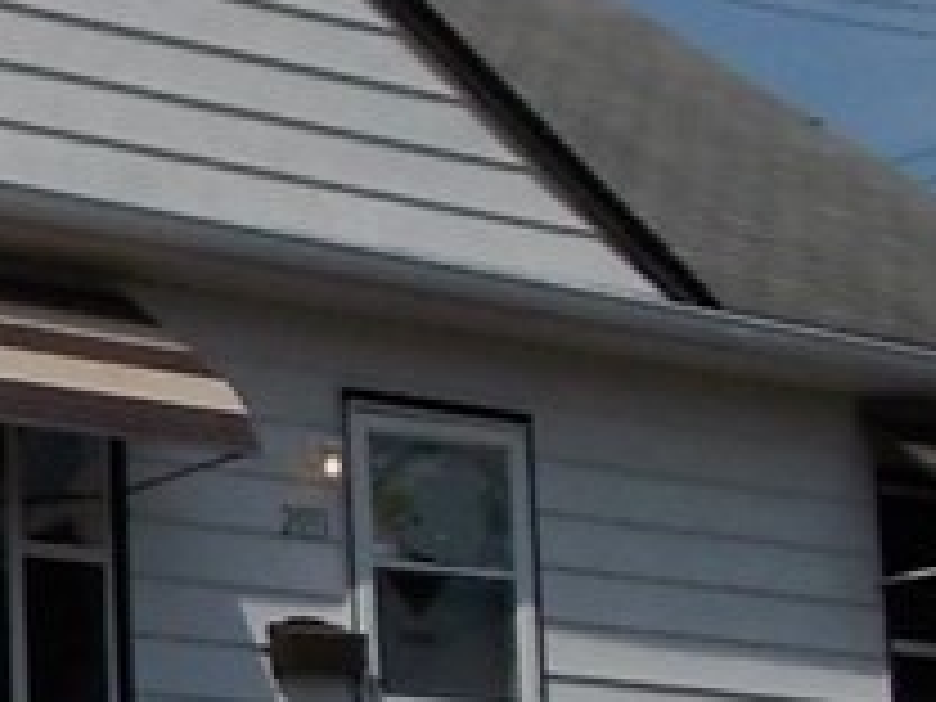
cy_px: 608
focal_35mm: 143
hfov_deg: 12.3
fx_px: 3867
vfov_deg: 10.3
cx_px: -882
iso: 80
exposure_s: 1/2000
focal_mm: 4.1
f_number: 3.3
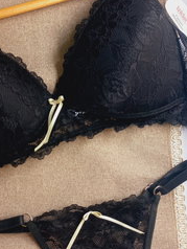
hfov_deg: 26.1
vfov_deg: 34.3
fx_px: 403
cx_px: 68
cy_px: 115
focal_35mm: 56
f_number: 1.8
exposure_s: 1/50
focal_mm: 4.6
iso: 40
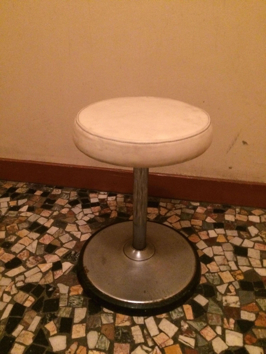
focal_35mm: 29
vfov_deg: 61.7
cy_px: 177
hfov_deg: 48.2
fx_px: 297
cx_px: 133
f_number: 2.2
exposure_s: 1/17
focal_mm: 4.15
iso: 500
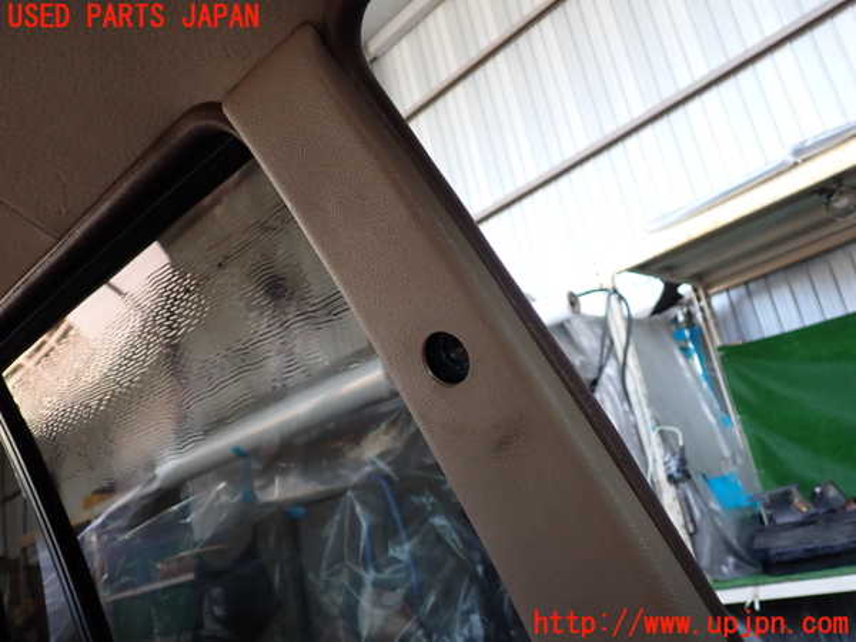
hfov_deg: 60.0
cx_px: 428
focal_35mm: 30
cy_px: 321
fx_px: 742
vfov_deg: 46.8
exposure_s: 1/125
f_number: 2.3
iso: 200
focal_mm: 5.4
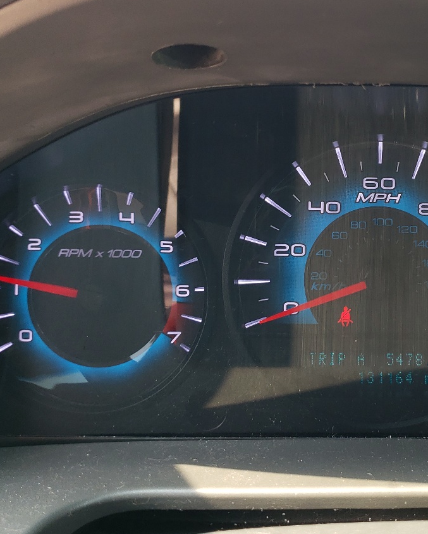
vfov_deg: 38.7
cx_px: 360
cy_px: 235
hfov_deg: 30.5
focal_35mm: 48
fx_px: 760
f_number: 1.5
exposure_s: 1/123
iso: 50
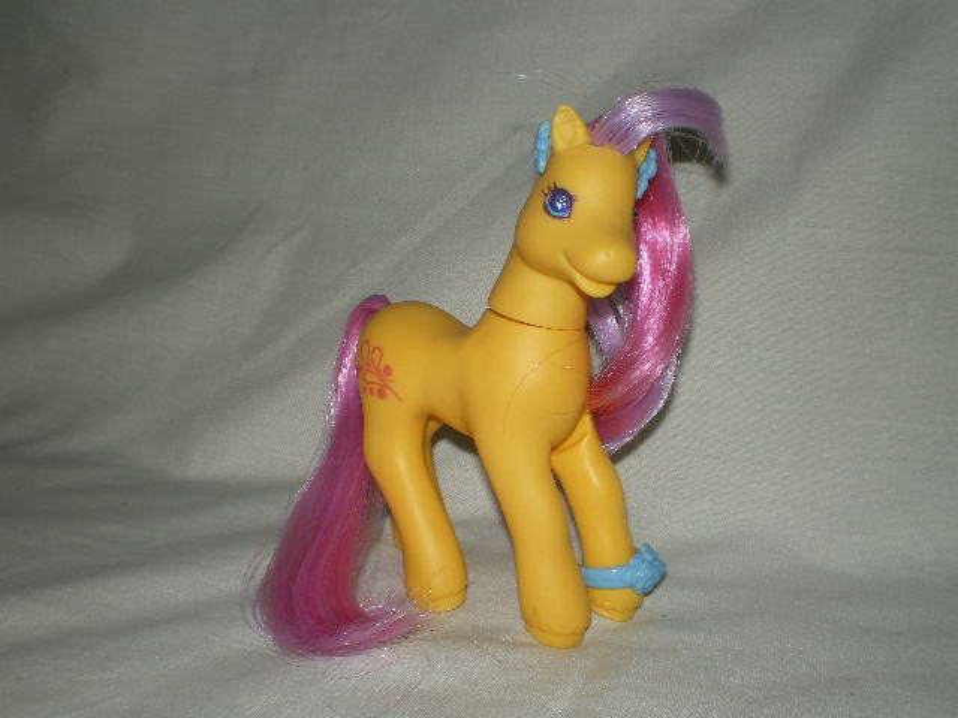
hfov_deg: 49.0
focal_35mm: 38
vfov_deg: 37.7
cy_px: 359
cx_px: 479
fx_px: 1052
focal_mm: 6.3
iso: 64
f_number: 4.6
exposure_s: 1/30
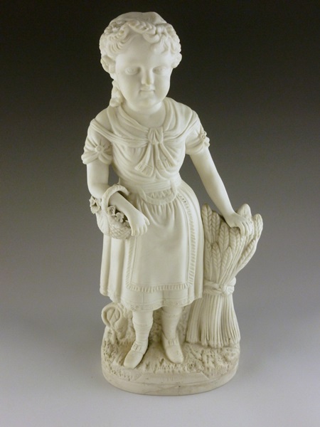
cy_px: 214
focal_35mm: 32
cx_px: 160
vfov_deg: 56.8
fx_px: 394
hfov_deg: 44.2
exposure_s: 1/640
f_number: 3.5
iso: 400
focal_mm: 5.7
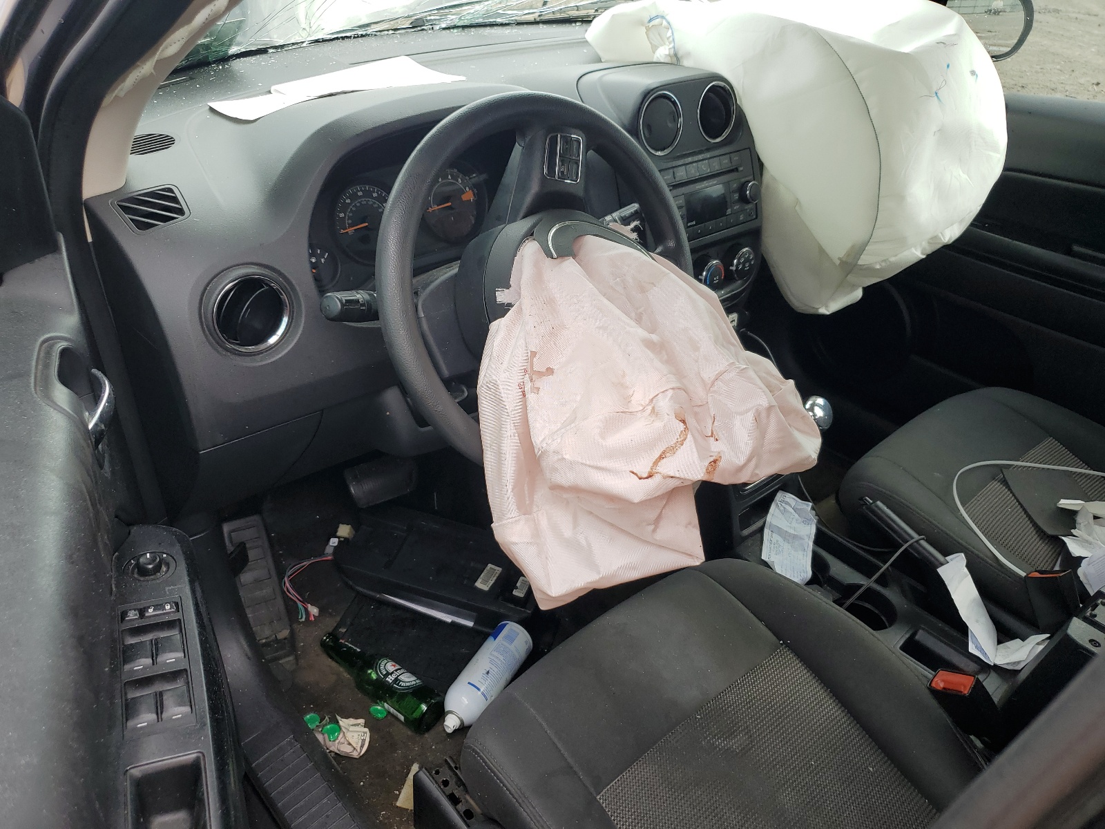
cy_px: 414
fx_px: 830
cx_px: 552
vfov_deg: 53.1
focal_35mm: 26
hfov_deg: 67.3
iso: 50
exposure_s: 1/238
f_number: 1.5
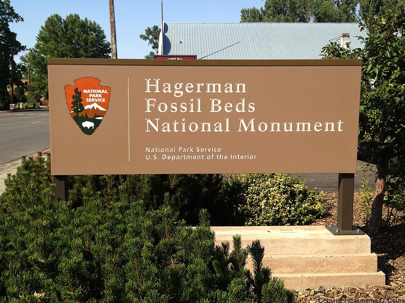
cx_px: 202
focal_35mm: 36
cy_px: 149
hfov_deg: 51.4
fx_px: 421
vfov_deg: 39.7
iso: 50
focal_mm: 4.28
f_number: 2.4
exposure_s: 1/1255
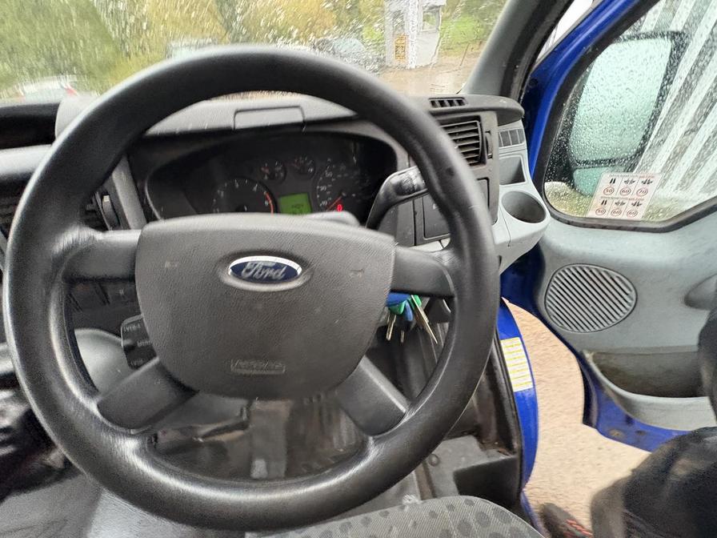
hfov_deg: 102.1
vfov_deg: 85.7
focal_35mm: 14
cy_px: 269
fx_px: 290
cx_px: 358
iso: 800
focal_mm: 2.22
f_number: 2.2
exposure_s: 1/60
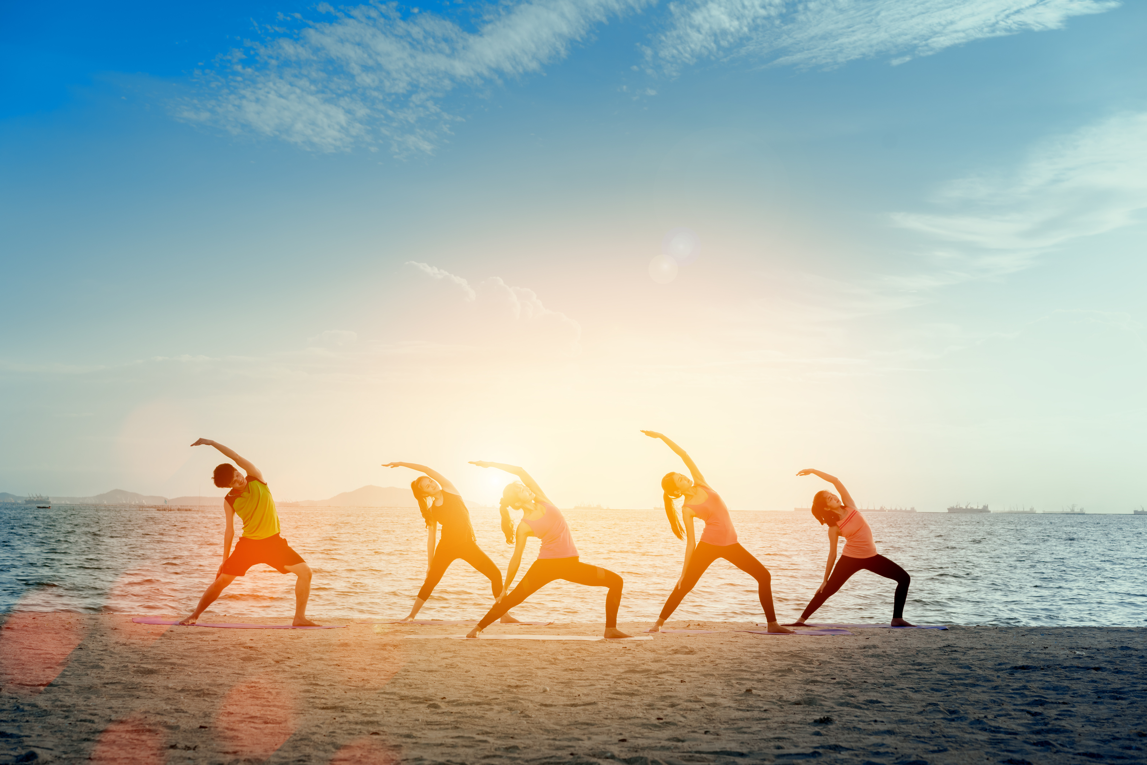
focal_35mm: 55
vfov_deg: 24.6
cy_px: 382
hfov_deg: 36.2
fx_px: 1752
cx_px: 574
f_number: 6.3
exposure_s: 1/640
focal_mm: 55
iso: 100
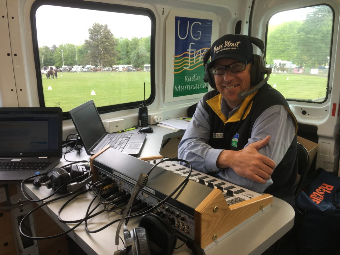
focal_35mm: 29
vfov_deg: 48.2
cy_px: 128
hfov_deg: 61.7
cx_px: 170
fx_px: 285
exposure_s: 1/100
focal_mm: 4.15
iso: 40
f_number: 2.2
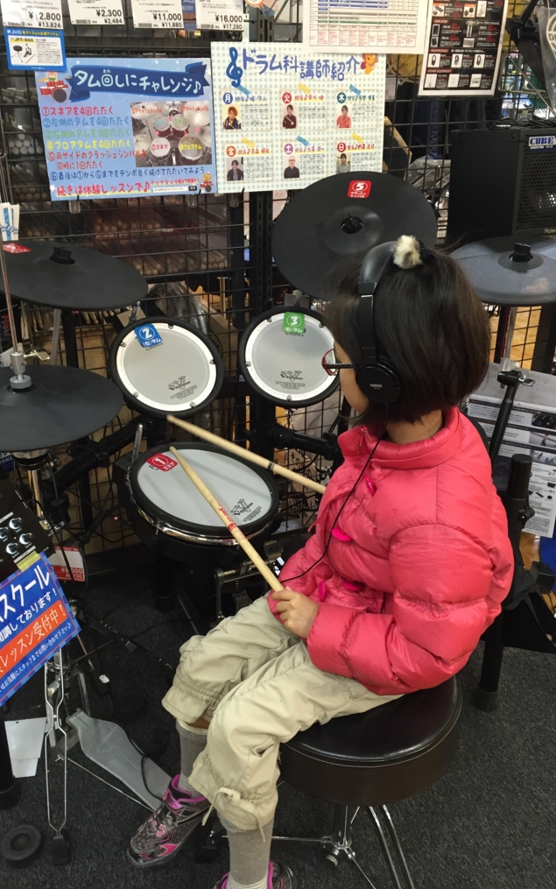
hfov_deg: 40.6
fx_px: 751
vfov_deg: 61.2
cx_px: 270
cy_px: 447
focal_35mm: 31
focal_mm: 4.15
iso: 80
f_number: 2.2
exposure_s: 1/30
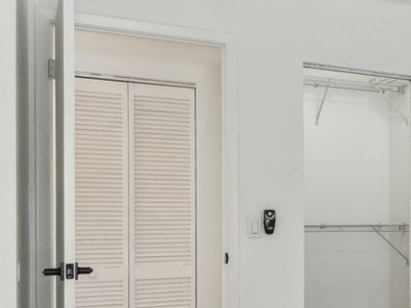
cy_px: 222
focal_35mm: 54
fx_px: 641
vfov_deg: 26.7
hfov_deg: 30.7
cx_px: 479
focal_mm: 10
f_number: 7.1
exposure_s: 1/6
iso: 100
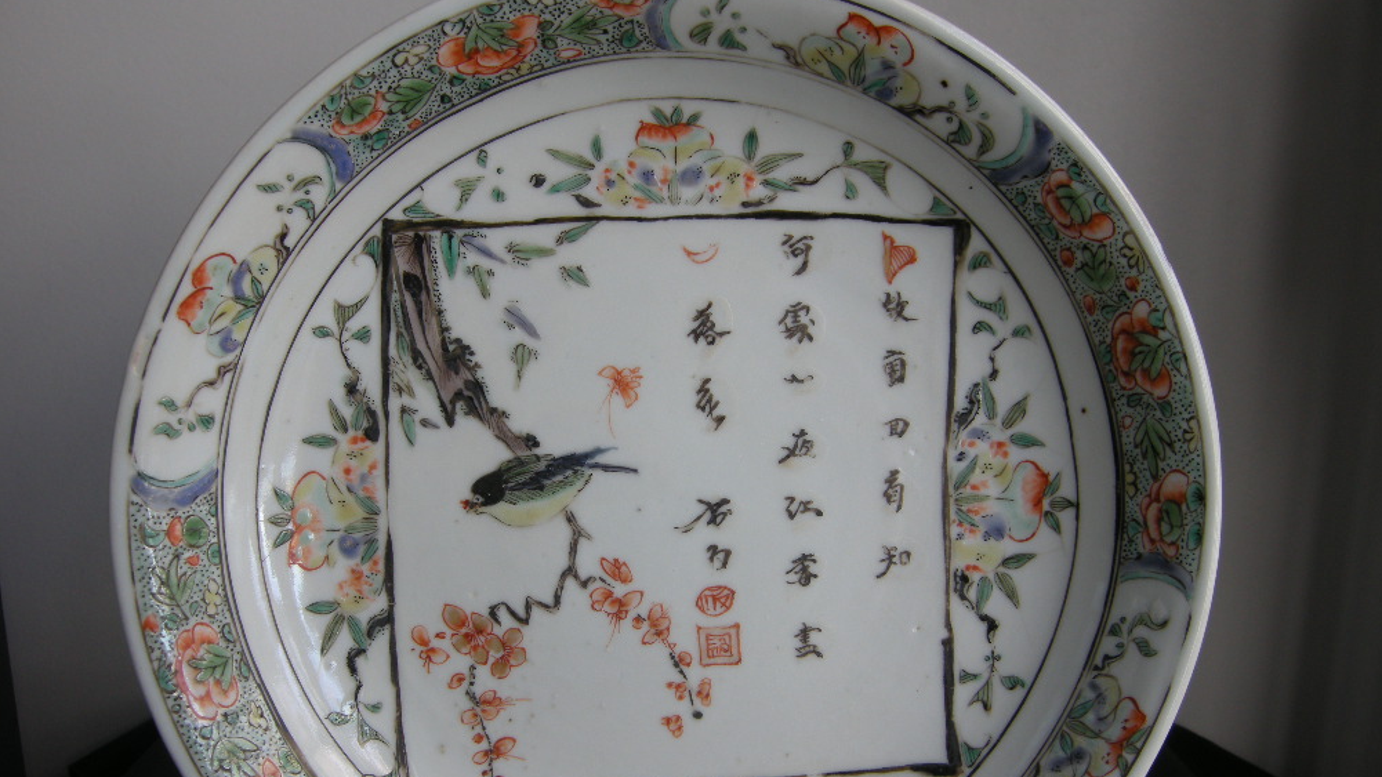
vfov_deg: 30.2
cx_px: 705
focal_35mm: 39
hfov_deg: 51.6
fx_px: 1429
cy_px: 522
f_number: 3
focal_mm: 7.5
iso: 64
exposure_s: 1/49.7
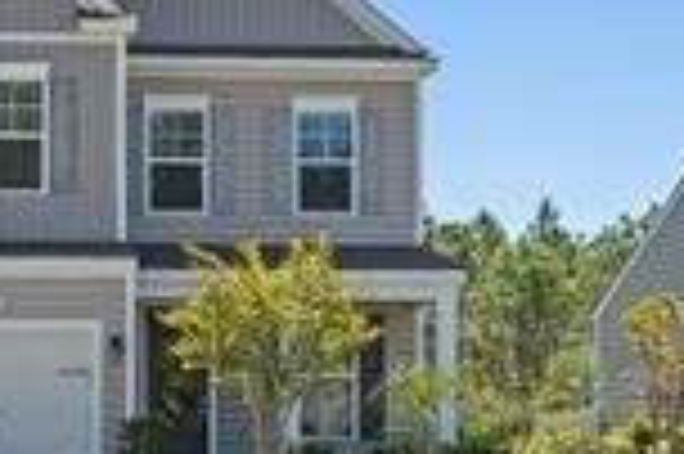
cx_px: -45
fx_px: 1746
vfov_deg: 14.8
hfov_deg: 21.2
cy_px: 245
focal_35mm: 92
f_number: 8
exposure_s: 1/250
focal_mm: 28
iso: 320
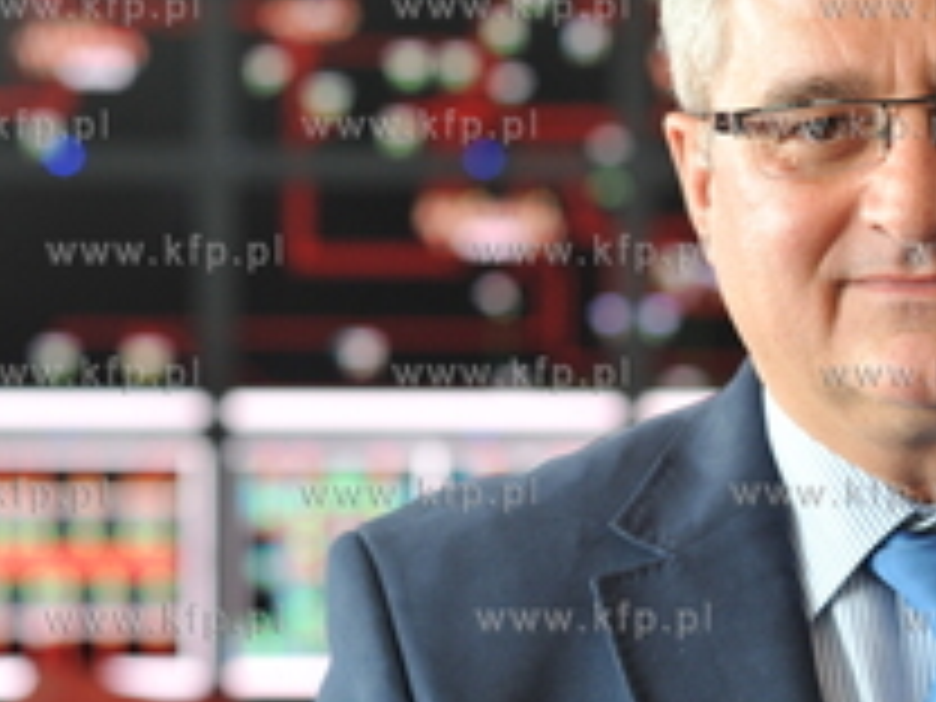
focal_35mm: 157
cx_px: 752
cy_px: 310
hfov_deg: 12.5
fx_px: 4245
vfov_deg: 9.5
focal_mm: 85
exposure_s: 1/40
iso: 800
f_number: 4
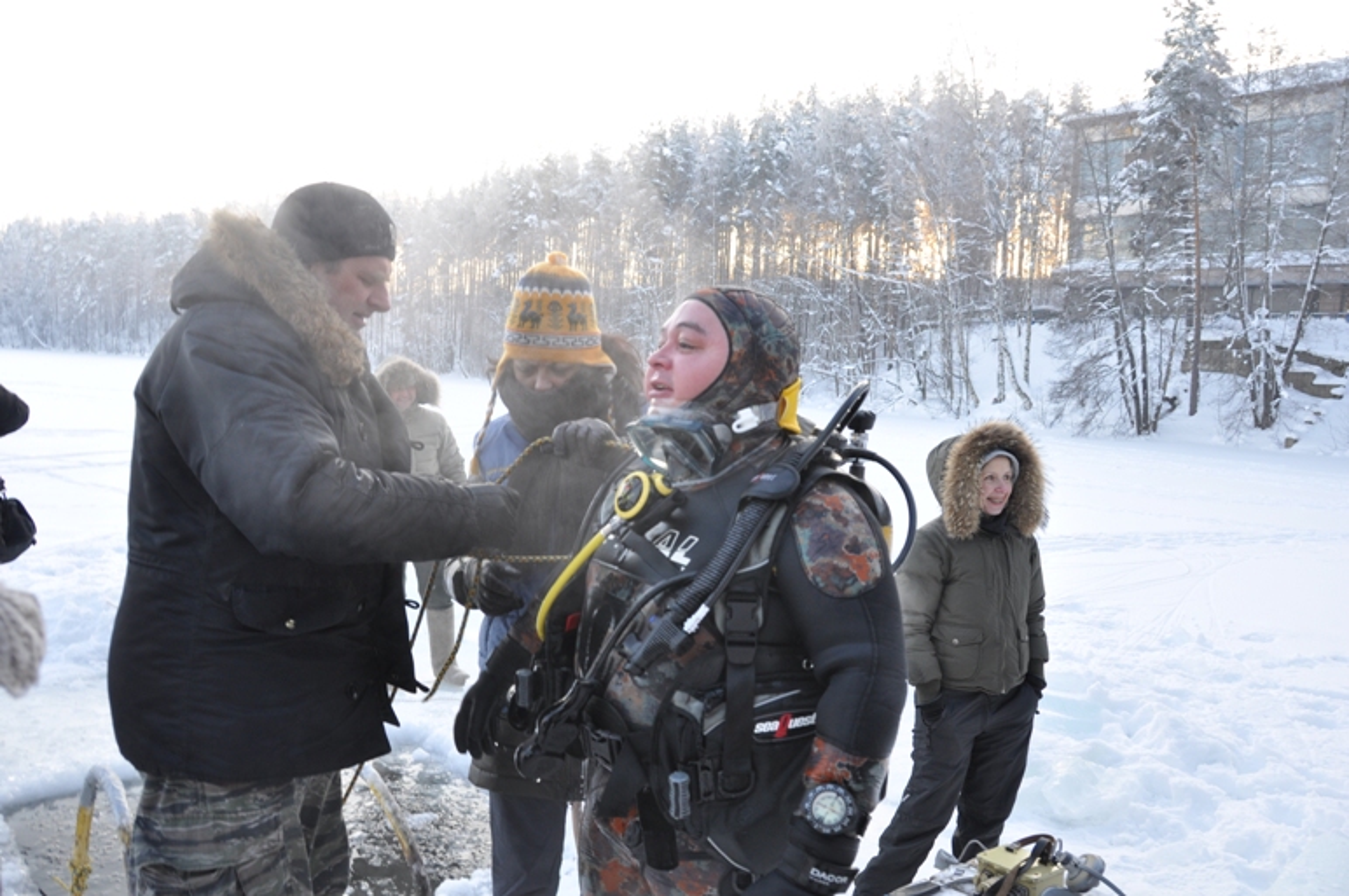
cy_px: 448
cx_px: 674
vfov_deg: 47.8
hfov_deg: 67.4
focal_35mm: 27
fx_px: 1011
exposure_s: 1/125
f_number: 5.6
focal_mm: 18
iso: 250
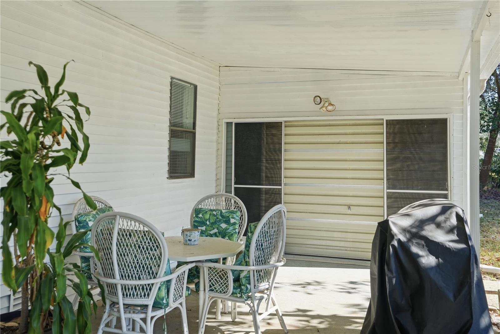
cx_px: 250
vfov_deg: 37.9
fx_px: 486
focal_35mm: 35
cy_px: 167
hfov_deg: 54.4
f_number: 3.5
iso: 400
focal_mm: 35
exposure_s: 1/1250
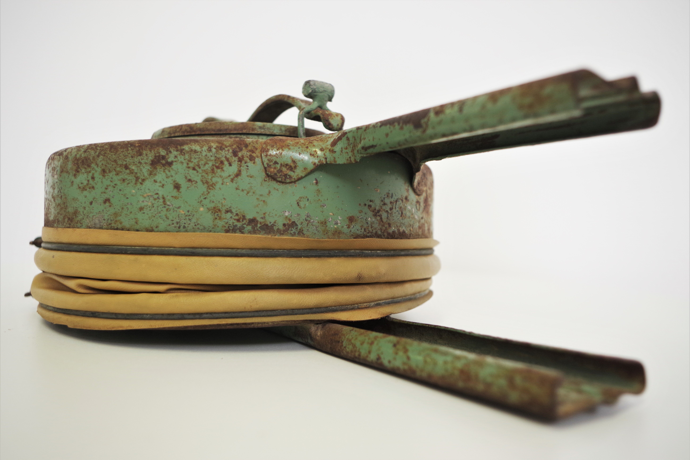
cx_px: 345
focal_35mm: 31
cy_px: 230
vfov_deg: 42.3
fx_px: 594
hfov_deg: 60.3
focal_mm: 21.25
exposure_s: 1/60
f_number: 4
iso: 400
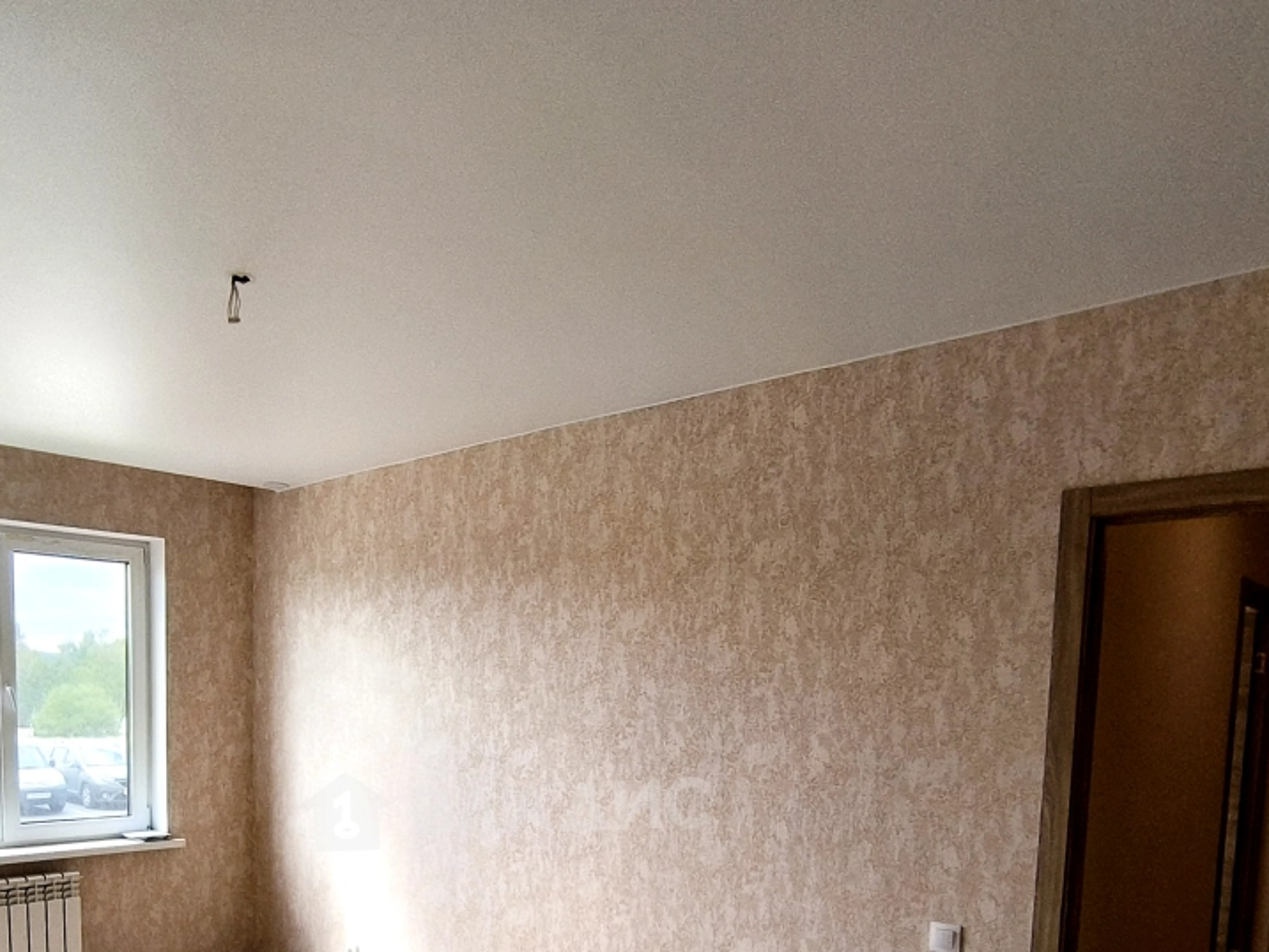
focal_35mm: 28
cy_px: 804
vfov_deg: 46.3
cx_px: 508
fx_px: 1027
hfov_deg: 62.9
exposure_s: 1/212
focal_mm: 1.65
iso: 50
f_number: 2.2
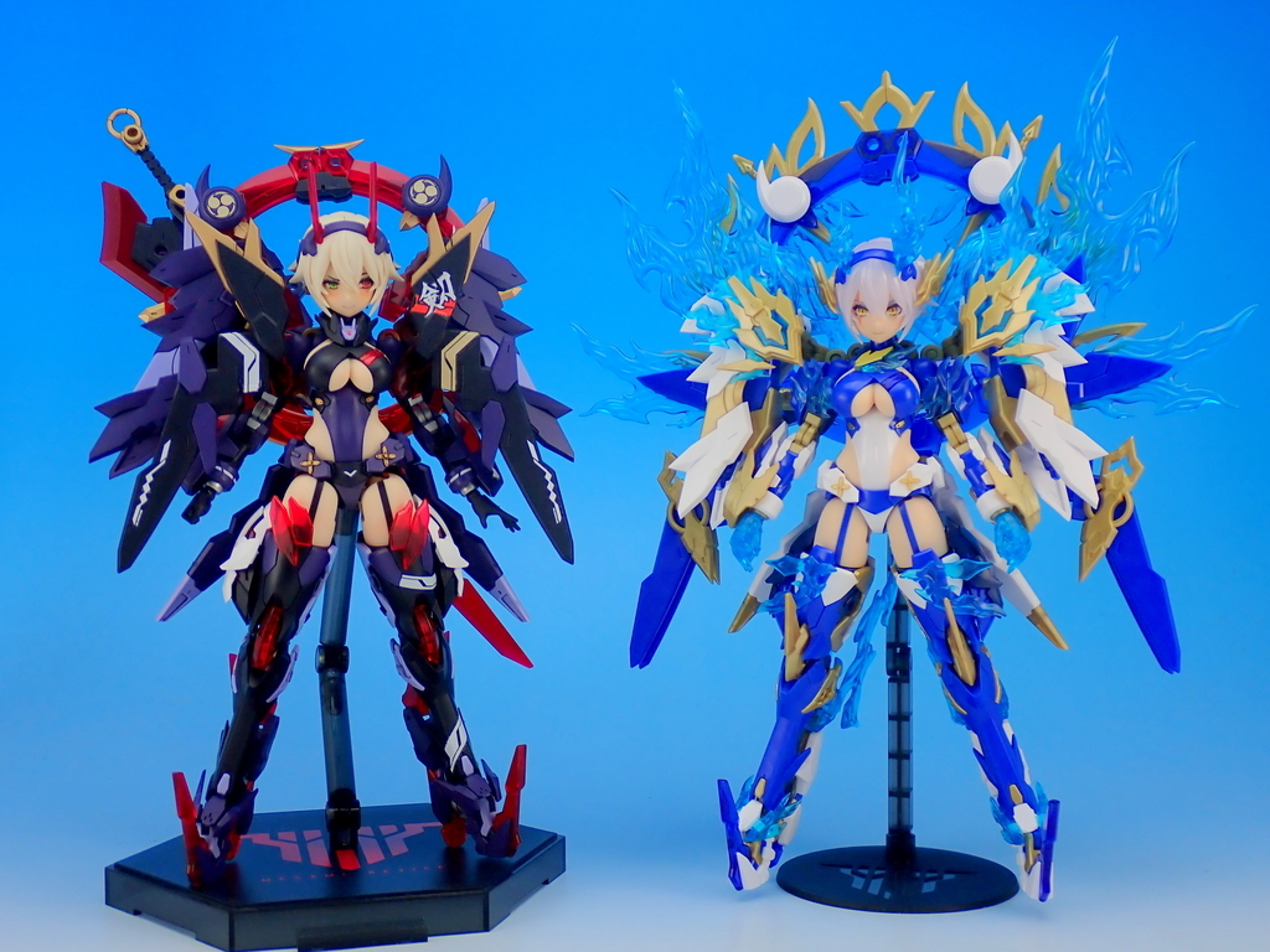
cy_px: 476
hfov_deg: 42.9
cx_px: 635
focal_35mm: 44
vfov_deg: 32.9
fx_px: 1614
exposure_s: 1/40
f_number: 2.9
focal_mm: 7.84
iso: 100
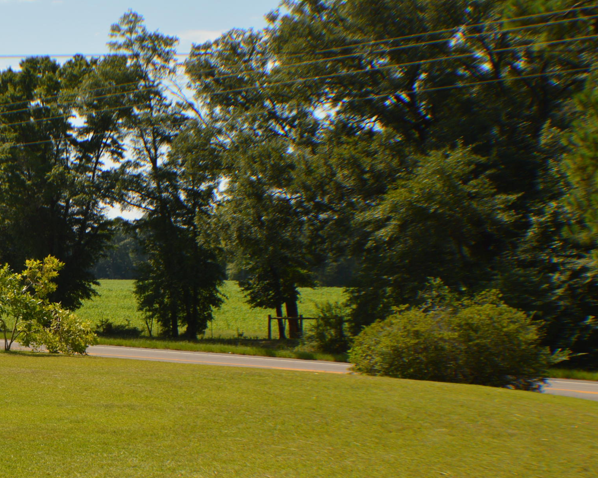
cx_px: 73
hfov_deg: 19.8
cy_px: 344
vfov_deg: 16.1
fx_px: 1681
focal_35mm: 95
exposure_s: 1/200
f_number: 9
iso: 100
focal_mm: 34
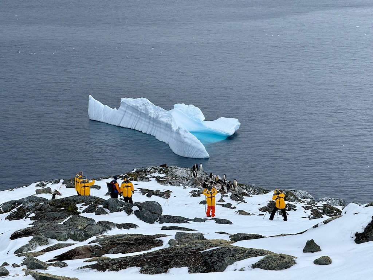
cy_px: 140
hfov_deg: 16.4
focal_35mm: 120
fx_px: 1293
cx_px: 186
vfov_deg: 12.3
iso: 80
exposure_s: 1/2146
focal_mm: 15.66
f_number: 2.8
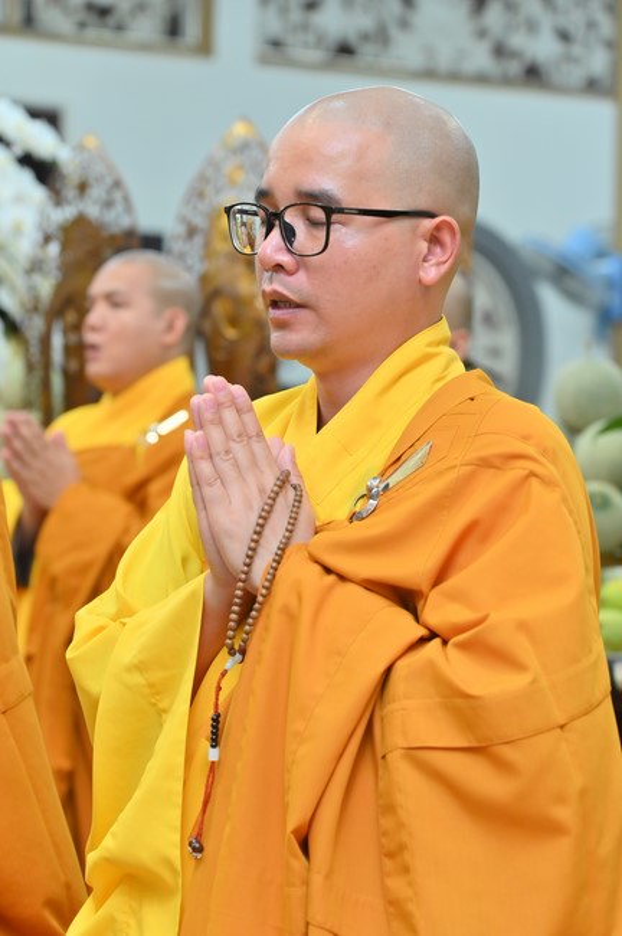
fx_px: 3116
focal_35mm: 120
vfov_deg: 17.1
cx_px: 311
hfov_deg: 11.4
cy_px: 468
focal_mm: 120
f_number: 5
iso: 1600
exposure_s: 1/60
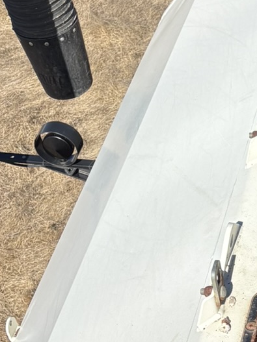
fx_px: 1000
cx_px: 411
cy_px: 315
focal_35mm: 101
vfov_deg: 19.1
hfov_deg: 13.6
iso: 50
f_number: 1.6
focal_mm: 5.96
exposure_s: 1/4329
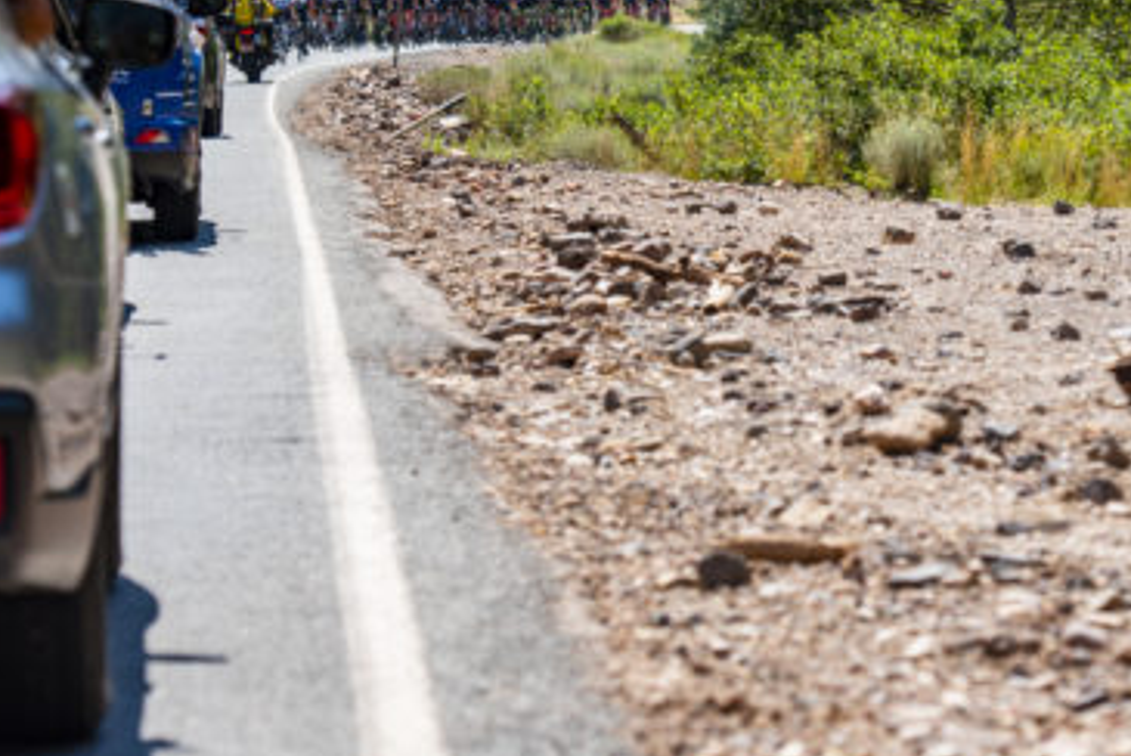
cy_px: 60
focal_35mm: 221
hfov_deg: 9.3
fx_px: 6948
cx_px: 744
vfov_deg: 6.2
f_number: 4.5
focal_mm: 105
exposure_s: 1/2500
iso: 400
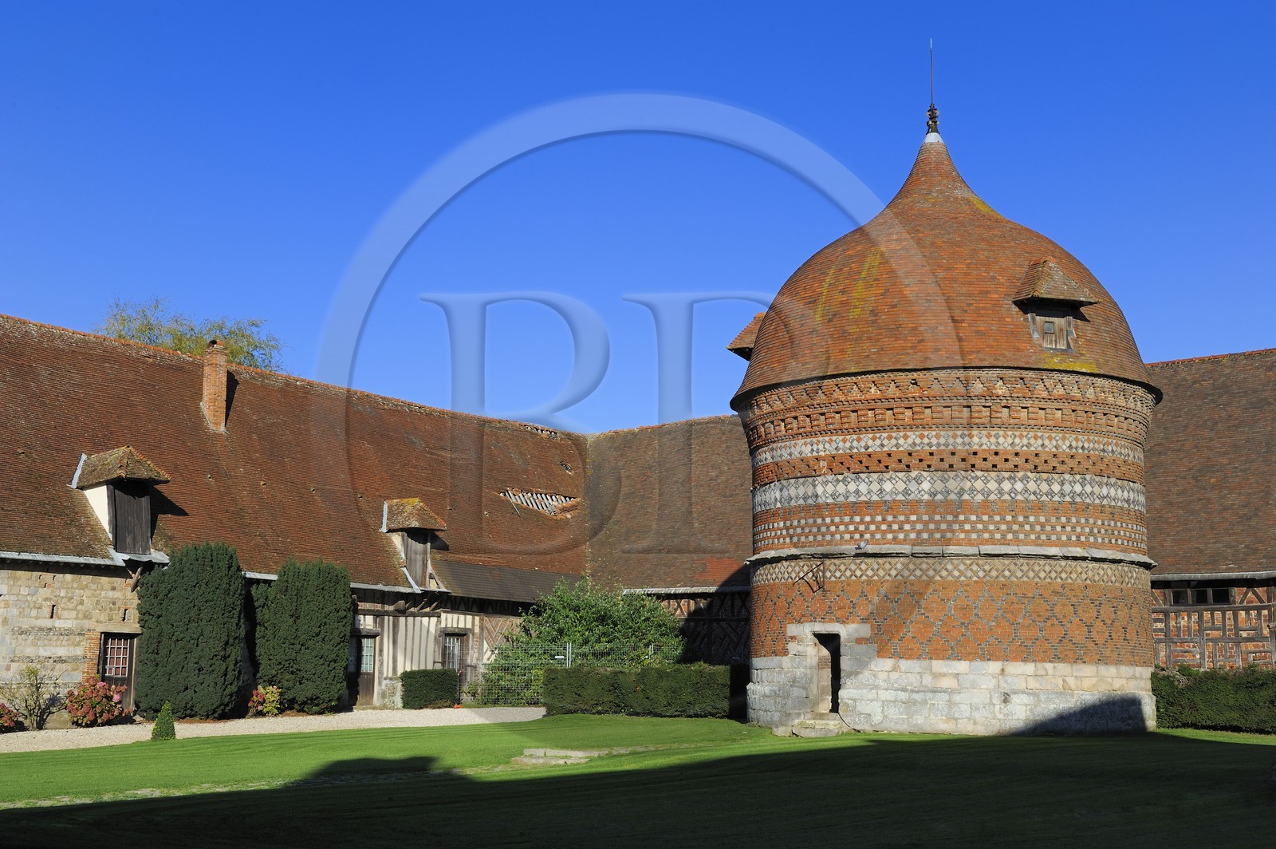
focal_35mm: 48
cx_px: 638
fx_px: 1700
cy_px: 424
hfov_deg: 41.1
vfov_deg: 28.0
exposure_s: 1/200
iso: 200
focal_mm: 48
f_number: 13
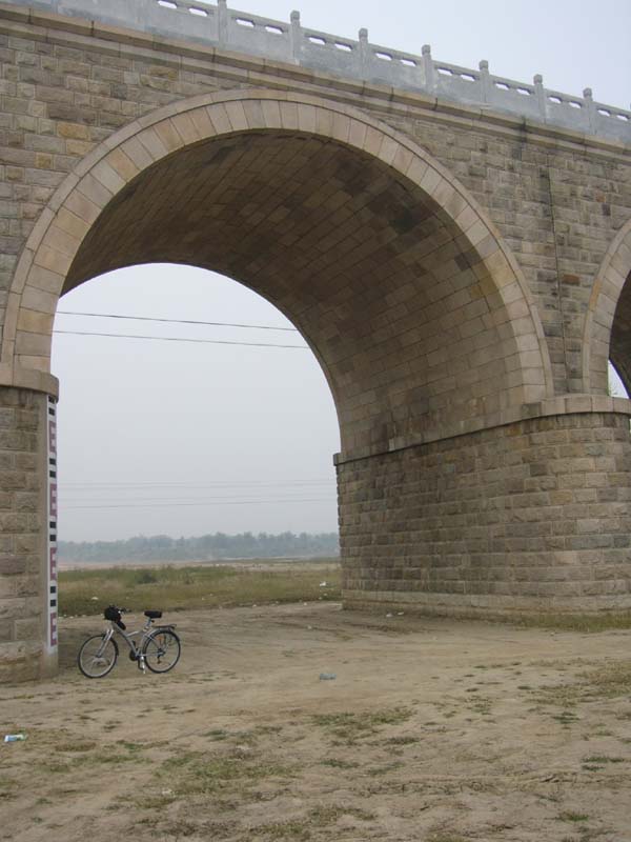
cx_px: 316
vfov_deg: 52.6
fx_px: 851
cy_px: 421
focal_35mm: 35
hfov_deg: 40.7
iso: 50
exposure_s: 1/100
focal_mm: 5.8
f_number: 8
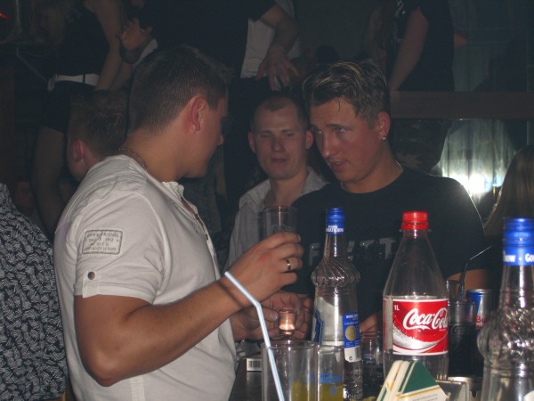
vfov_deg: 18.4
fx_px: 1234
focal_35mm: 80
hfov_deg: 24.4
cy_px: 200
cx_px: 267
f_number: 4.4
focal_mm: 16.6
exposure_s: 1/60
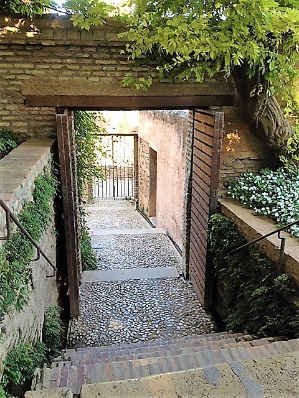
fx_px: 403
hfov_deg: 40.7
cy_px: 199
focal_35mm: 35
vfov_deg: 52.6
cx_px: 150
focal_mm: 4.28
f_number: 2.4
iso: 64
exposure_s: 1/60
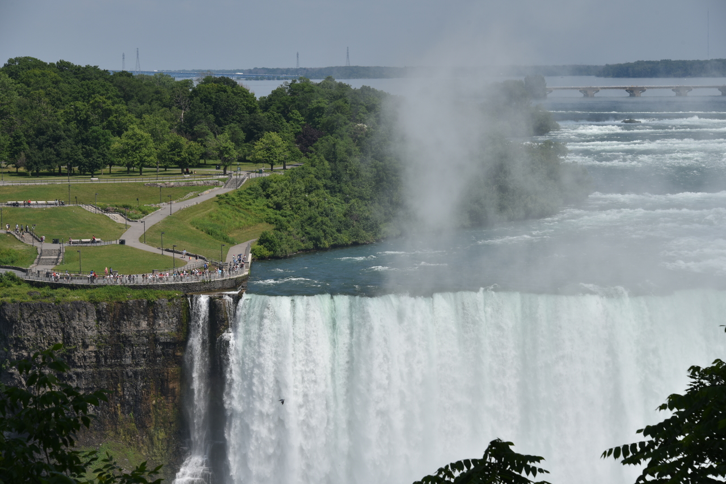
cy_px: 242
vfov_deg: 11.2
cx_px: 363
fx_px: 2461
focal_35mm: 122
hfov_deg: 16.8
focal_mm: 122
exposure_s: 1/320
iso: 100
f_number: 11
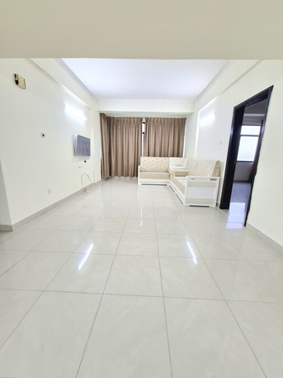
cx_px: 142
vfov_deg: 106.2
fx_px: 142
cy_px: 189
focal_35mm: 13
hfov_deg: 89.9
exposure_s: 1/24
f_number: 2.2
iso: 320
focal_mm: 1.74
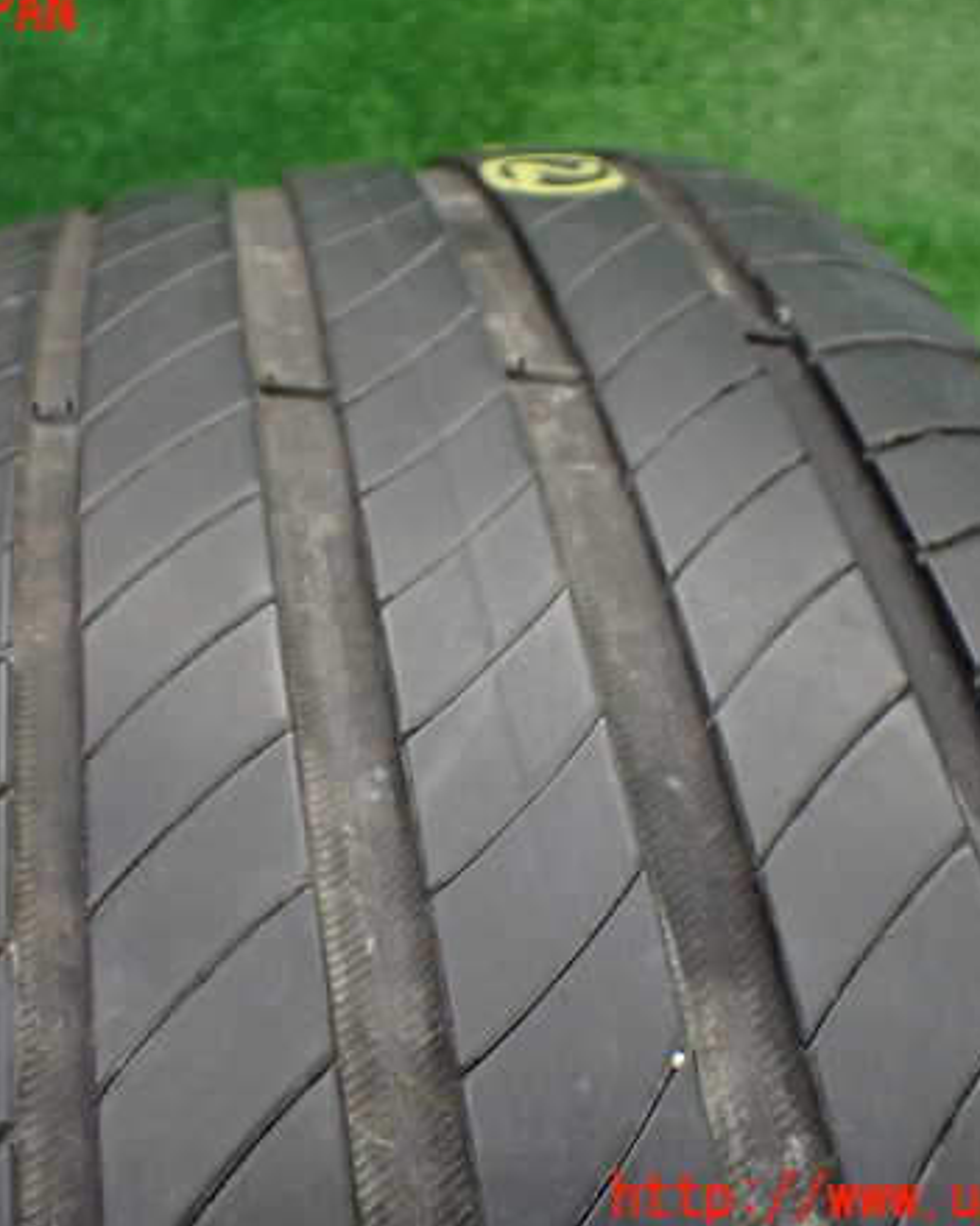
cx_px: 405
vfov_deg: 45.8
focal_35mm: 40
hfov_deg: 37.2
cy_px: 606
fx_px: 1451
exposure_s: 1/125
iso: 500
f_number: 2.3
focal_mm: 5.4
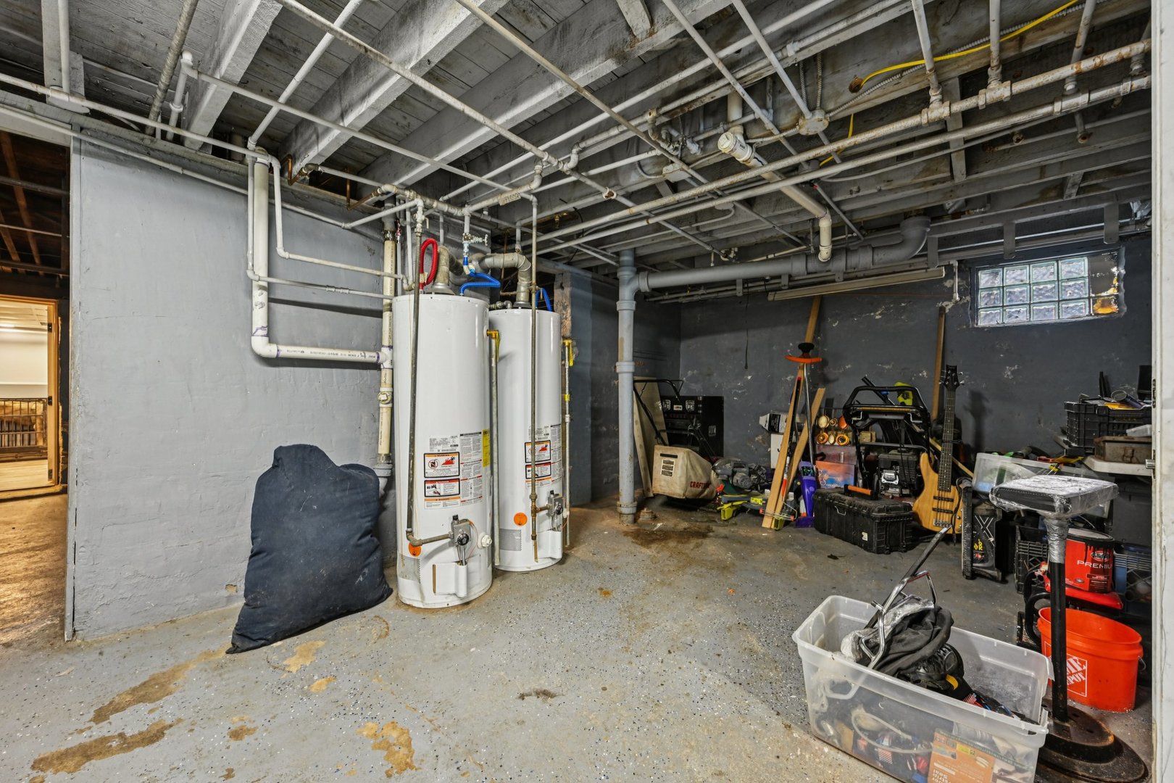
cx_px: 587
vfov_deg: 81.2
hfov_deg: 104.3
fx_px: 457
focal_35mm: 14
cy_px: 392
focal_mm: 14
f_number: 8
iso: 800
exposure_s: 1/10
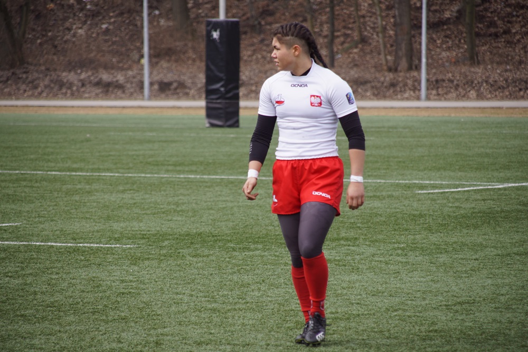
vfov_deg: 5.7
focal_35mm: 240
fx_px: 3520
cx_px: 264
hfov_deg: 8.6
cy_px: 176
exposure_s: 1/250
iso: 160
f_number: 6.3
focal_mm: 160
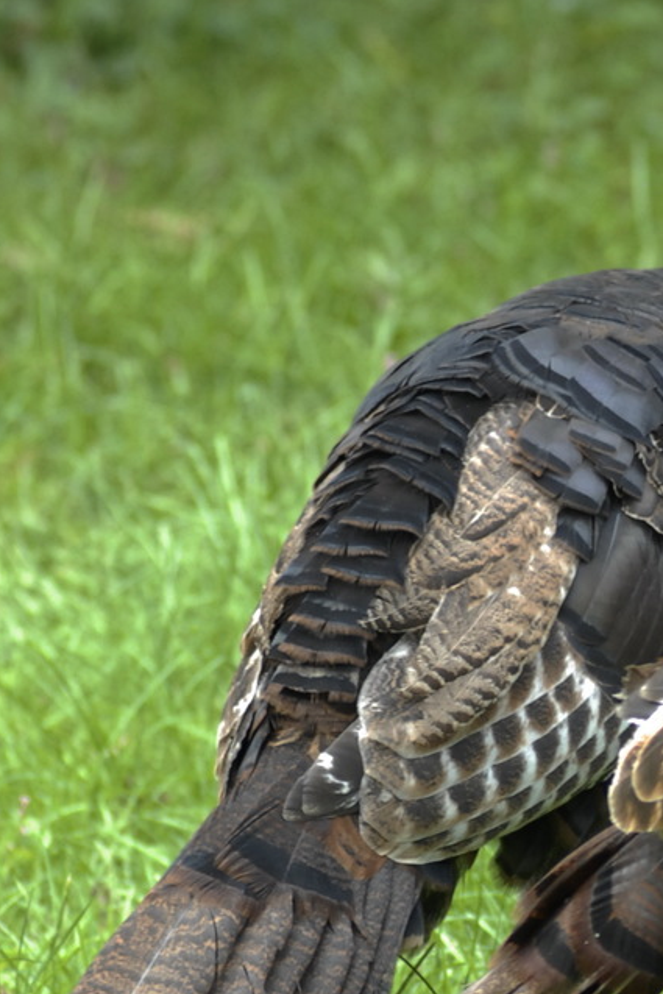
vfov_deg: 3.2
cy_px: 696
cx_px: 1012
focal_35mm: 637
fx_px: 17574
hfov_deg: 2.2
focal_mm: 135
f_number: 4
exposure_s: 1/250
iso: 400
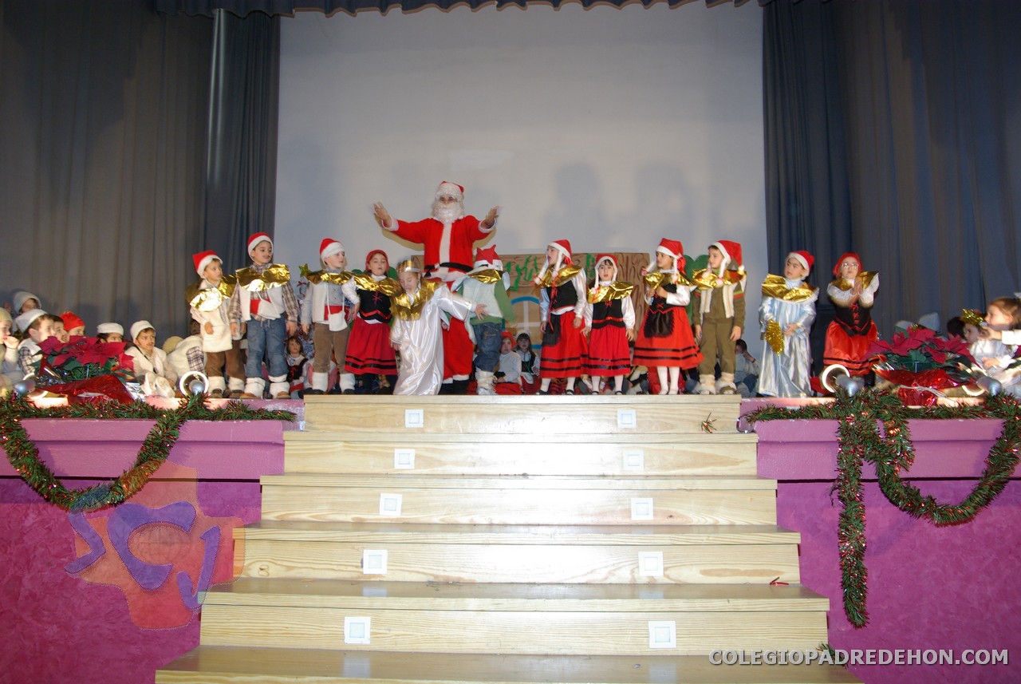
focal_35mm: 27
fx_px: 767
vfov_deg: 48.1
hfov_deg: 67.3
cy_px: 342
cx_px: 510
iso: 400
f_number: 4.5
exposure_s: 1/30
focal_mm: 18
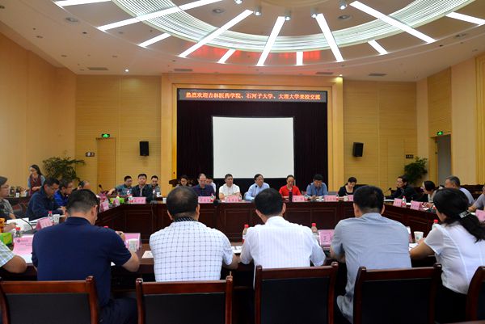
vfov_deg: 53.2
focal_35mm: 24
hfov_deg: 73.7
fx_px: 324
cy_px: 162
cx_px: 242
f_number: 6.3
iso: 2200
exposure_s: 1/160
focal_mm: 24
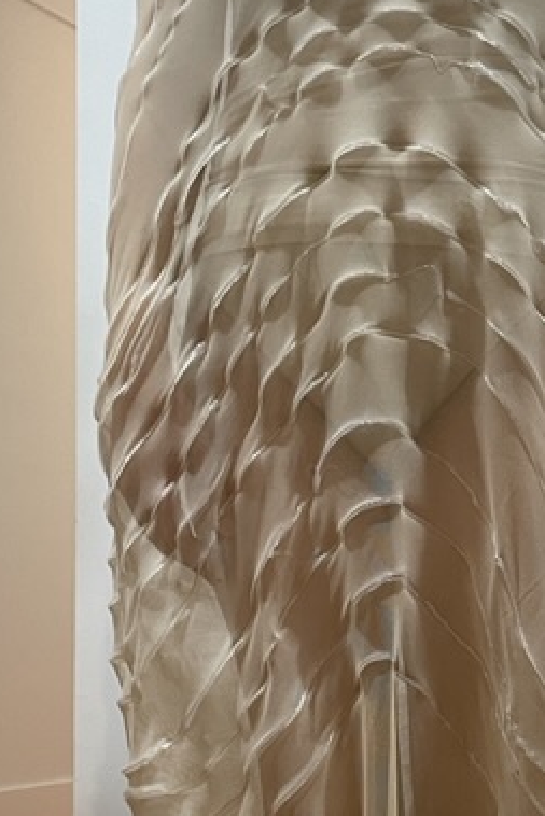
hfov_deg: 18.4
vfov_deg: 27.2
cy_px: 644
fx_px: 1656
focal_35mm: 73
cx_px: 467
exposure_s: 1/60
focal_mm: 4.2
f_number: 1.6
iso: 250
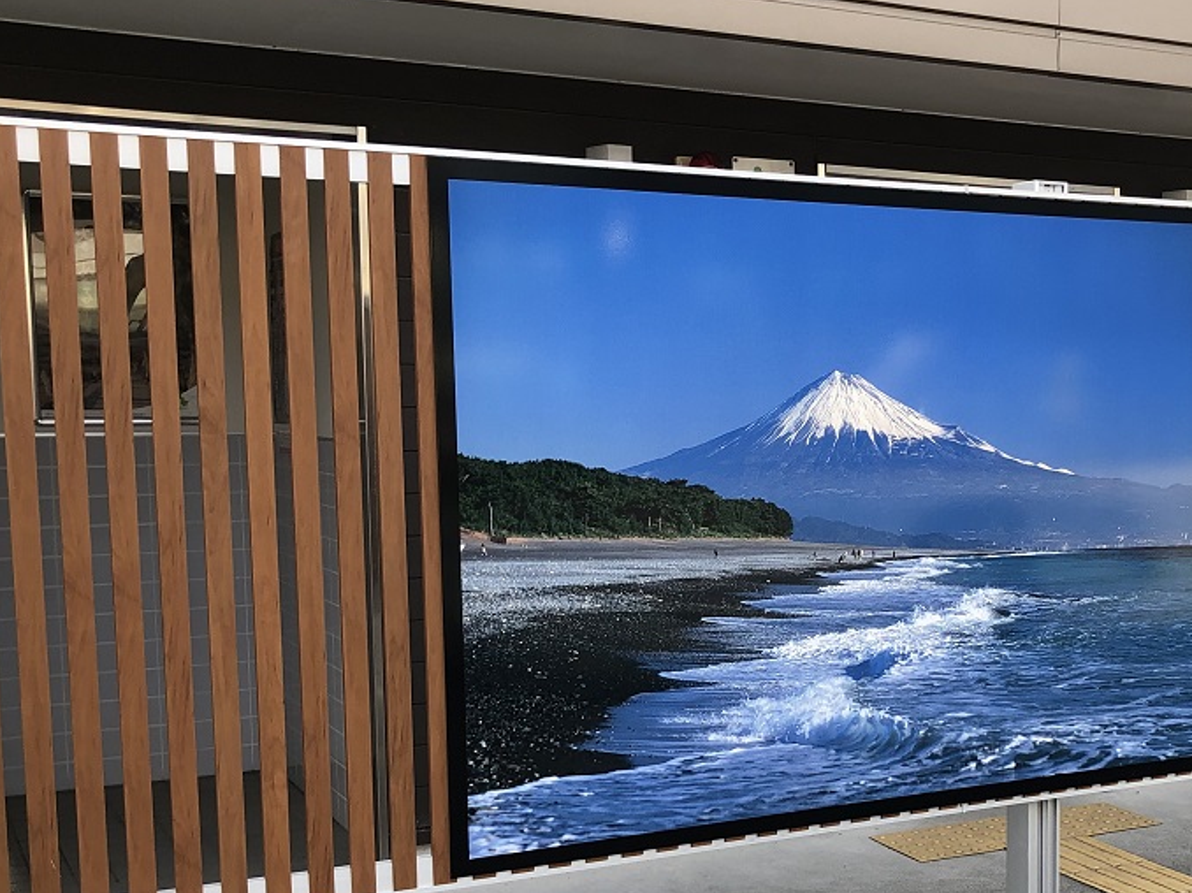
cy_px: 610
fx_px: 1721
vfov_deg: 28.9
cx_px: 888
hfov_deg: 37.3
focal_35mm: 50
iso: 20
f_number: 1.8
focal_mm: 3.99
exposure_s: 1/180
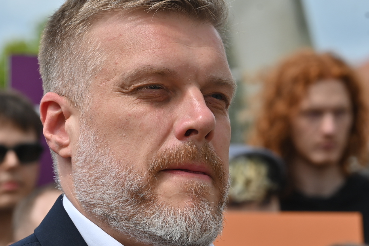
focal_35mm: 200
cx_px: 155
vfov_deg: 6.9
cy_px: 124
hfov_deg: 10.3
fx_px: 2050
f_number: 7.1
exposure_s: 1/400
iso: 100
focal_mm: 115
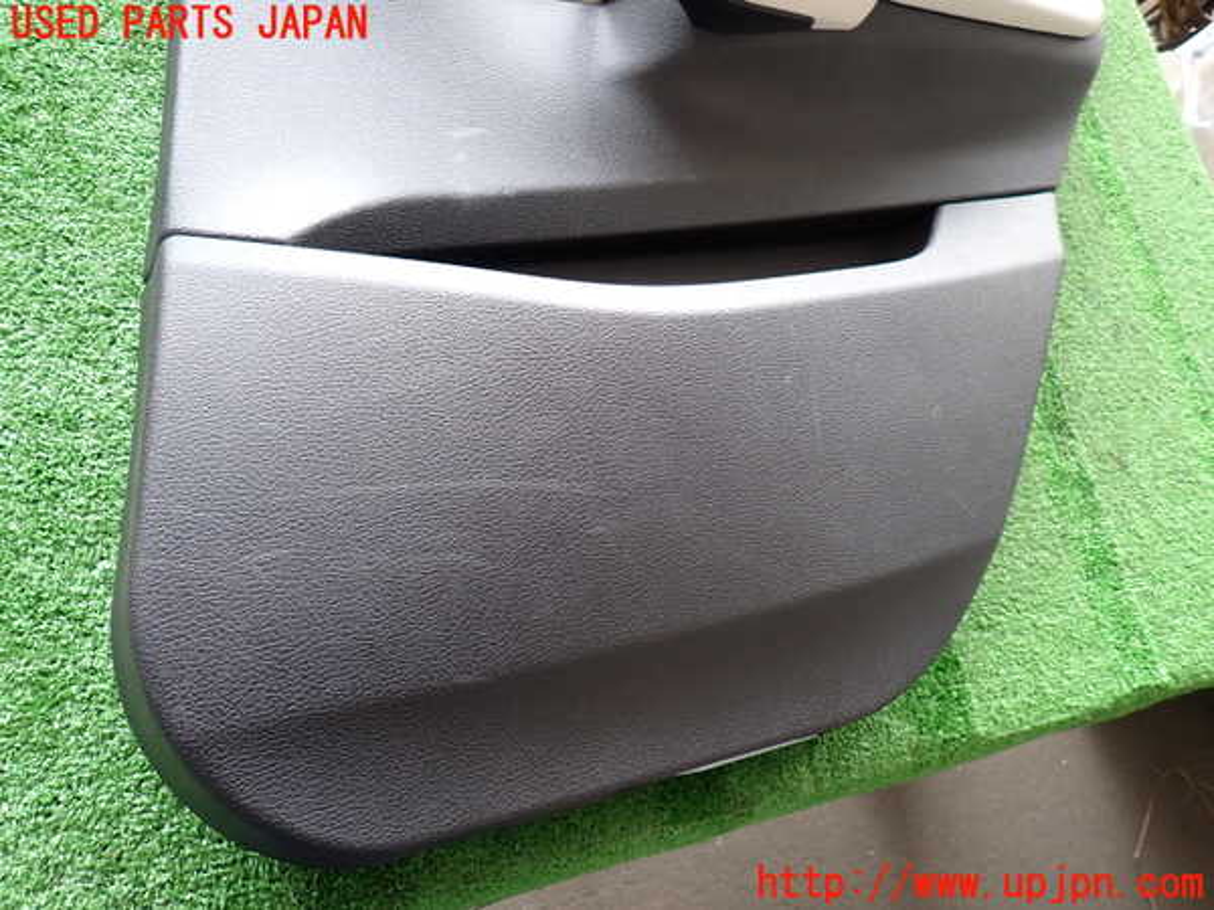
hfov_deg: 69.4
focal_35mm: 25
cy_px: 455
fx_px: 877
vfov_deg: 54.9
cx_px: 607
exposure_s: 1/50
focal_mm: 4.5
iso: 200
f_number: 2
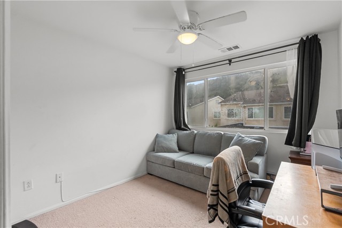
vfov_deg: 73.8
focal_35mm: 16
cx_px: 171
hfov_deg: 96.7
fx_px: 152
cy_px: 114
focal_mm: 16
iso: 2000
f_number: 8
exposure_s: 1/160
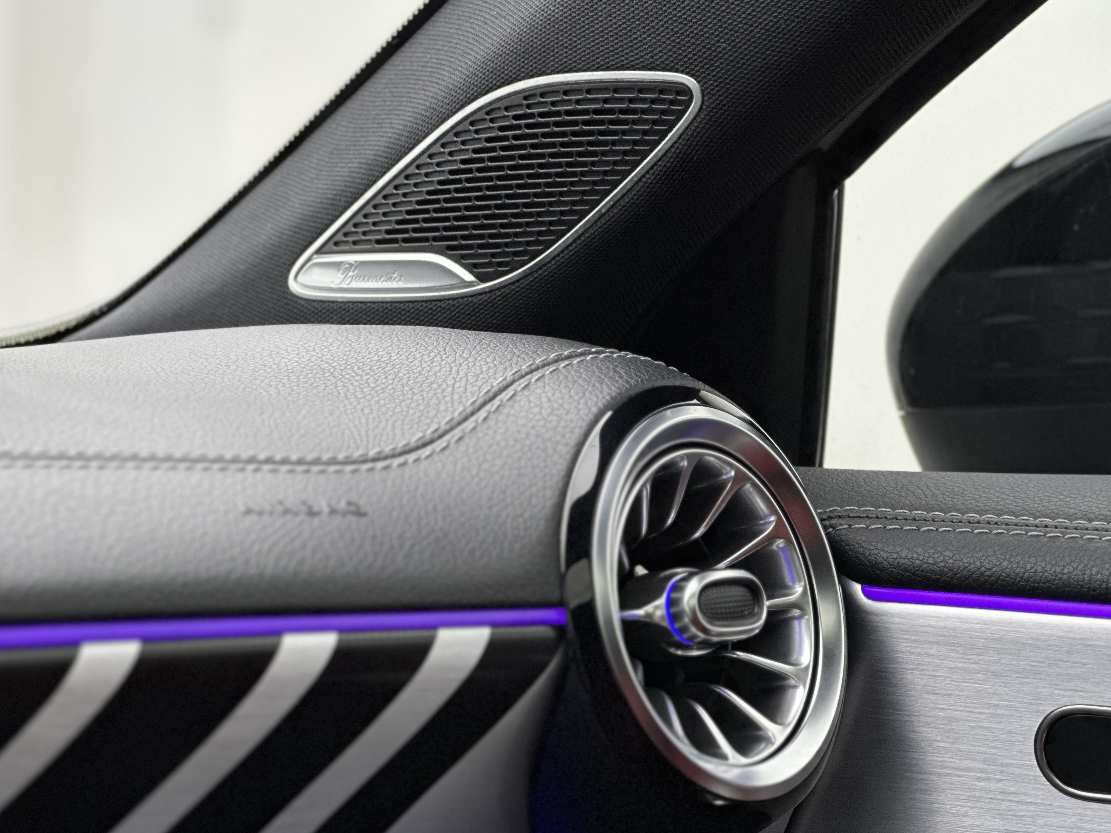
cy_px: 353
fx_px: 2985
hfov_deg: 21.1
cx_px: 509
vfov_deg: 15.9
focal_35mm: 93
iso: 200
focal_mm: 9
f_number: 2.8
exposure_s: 1/100
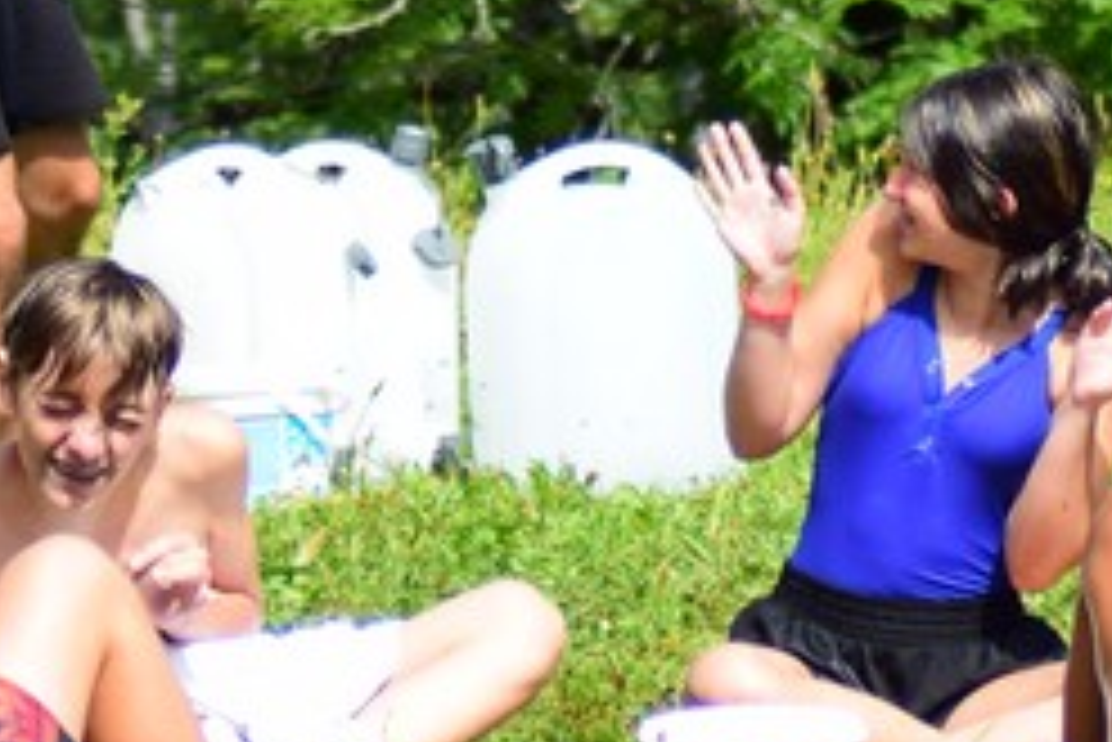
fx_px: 13444
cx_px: 882
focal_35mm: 435
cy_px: -178
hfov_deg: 4.7
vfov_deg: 3.2
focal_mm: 70
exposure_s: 1/1250
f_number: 4
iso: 280
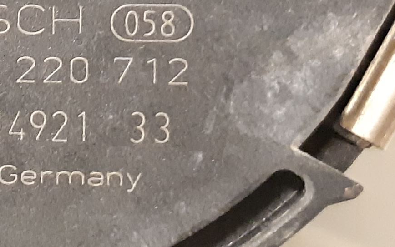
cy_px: 108
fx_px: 700
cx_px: -30
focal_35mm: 65
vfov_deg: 20.0
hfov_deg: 28.8
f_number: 1.7
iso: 640
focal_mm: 3.93
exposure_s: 1/25
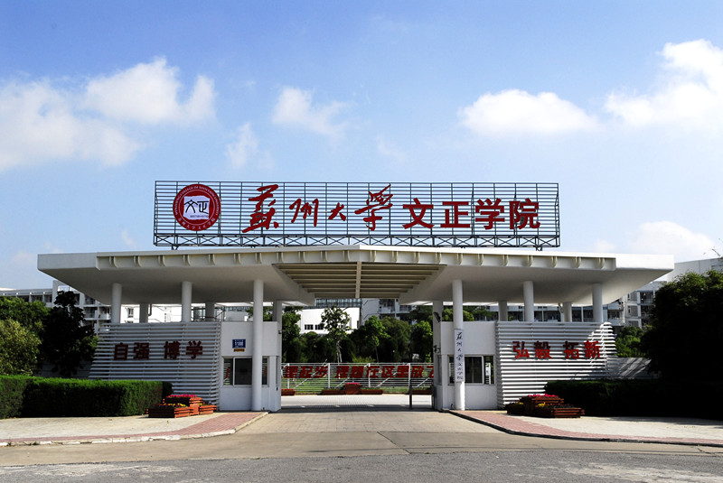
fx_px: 844
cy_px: 242
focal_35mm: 42
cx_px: 362
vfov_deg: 32.0
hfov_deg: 46.4
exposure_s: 1/500
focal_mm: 28
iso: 400
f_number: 11
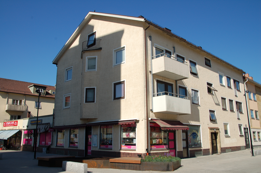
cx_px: 130
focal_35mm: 32
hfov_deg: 59.5
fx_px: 228
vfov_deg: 41.6
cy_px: 86
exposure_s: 1/400
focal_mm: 21
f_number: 10
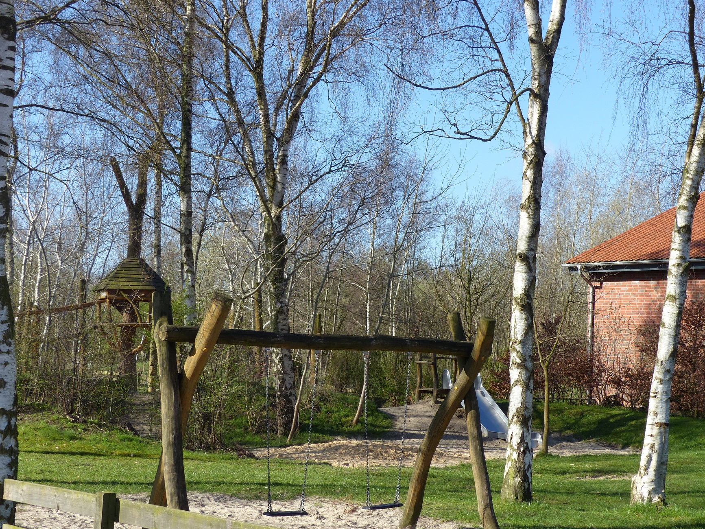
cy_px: 276
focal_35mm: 60
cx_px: 355
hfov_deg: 32.2
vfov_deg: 24.4
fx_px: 1222
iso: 100
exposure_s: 1/400
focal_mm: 9.4
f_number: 4
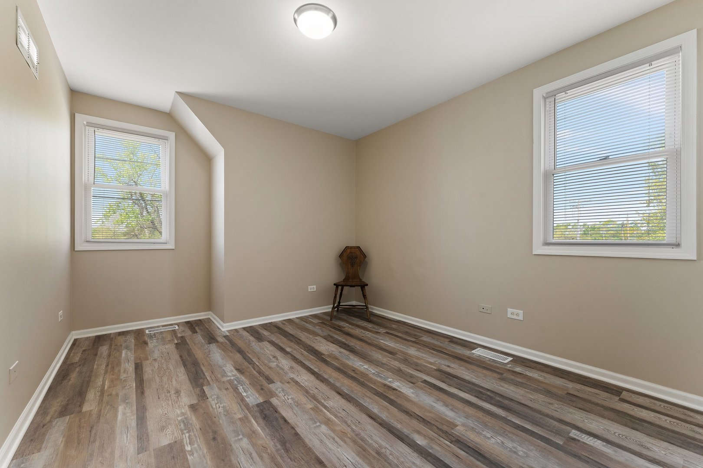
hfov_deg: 104.3
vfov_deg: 81.2
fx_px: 273
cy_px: 234
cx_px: 352
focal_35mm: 14
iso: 400
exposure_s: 1/5
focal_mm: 14
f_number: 9
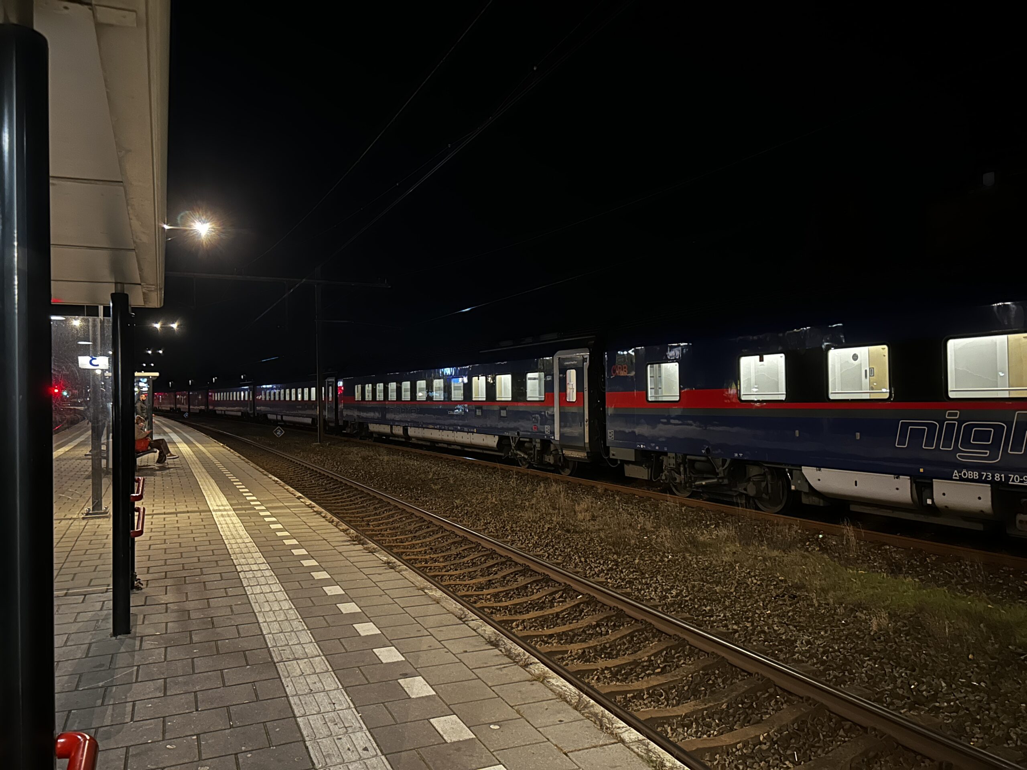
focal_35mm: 26
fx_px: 771
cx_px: 514
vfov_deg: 53.1
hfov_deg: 67.3
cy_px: 385
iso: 1000
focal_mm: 5.7
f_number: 1.5
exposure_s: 1/9
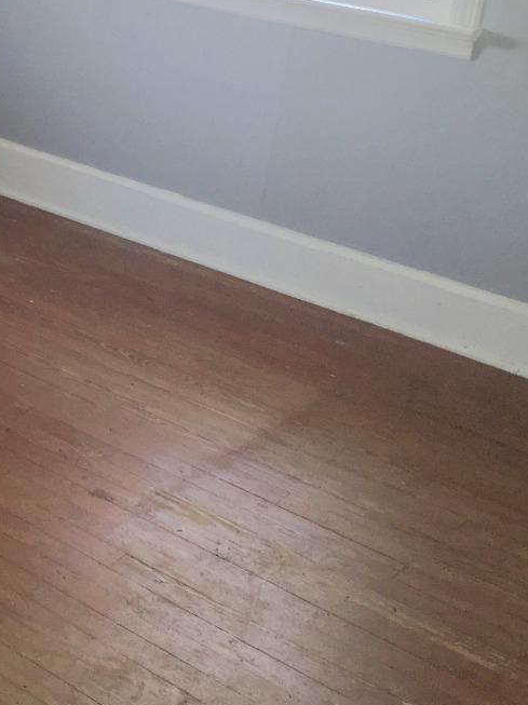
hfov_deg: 20.8
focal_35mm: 64
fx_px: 1303
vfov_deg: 29.7
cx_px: -164
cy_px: 164
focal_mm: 4.15
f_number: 2.2
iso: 25
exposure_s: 1/34
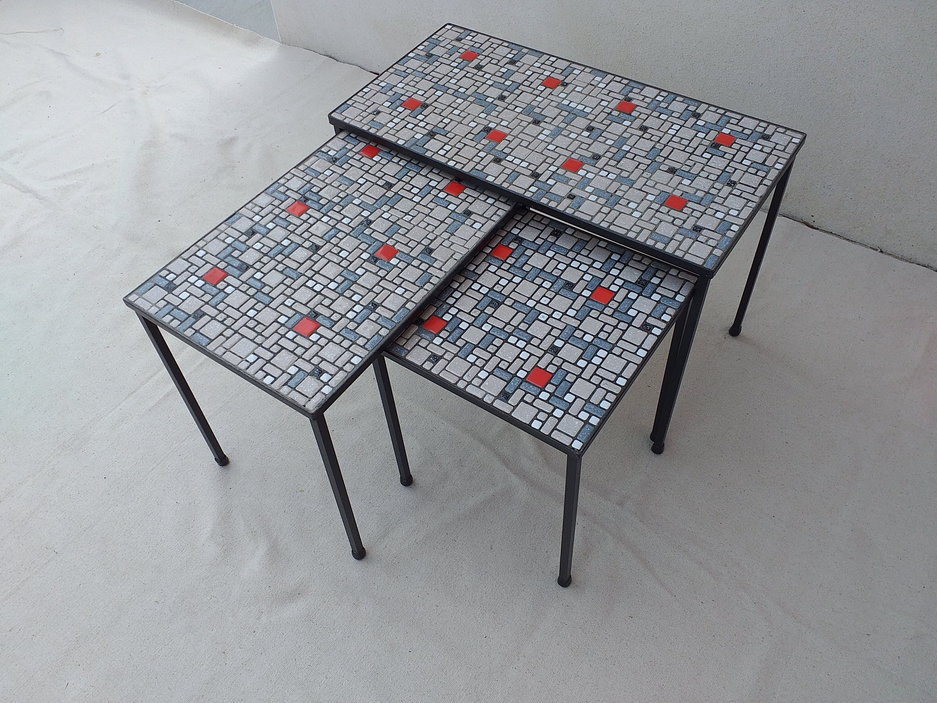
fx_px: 704
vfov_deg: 53.1
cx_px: 468
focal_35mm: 26
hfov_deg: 67.3
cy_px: 352
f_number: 1.9
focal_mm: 3.6
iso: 40
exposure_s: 1/567
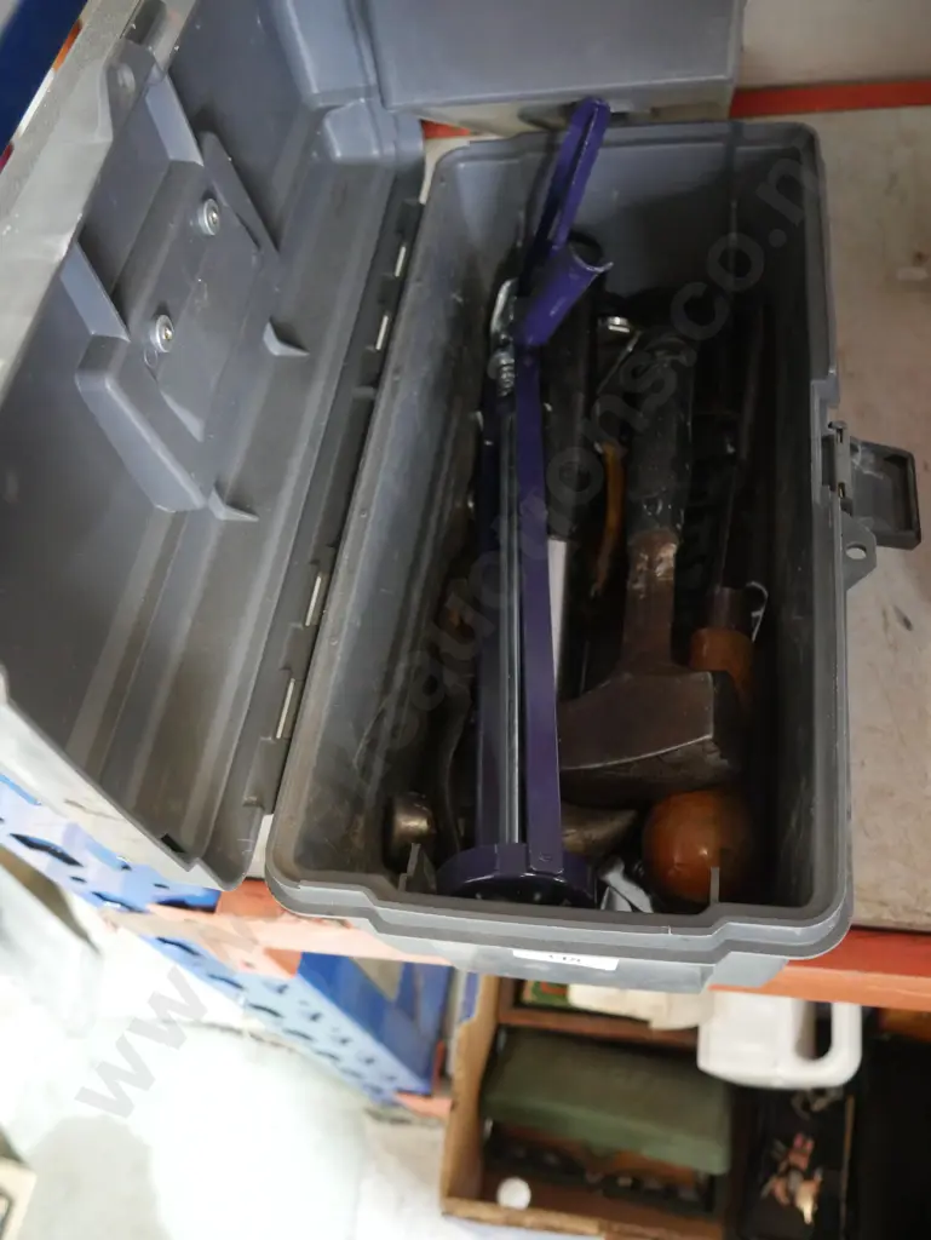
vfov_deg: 59.9
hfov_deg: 46.8
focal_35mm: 30
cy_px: 620
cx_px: 466
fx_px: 1075
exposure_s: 1/40
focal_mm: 15
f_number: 3.6
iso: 3200
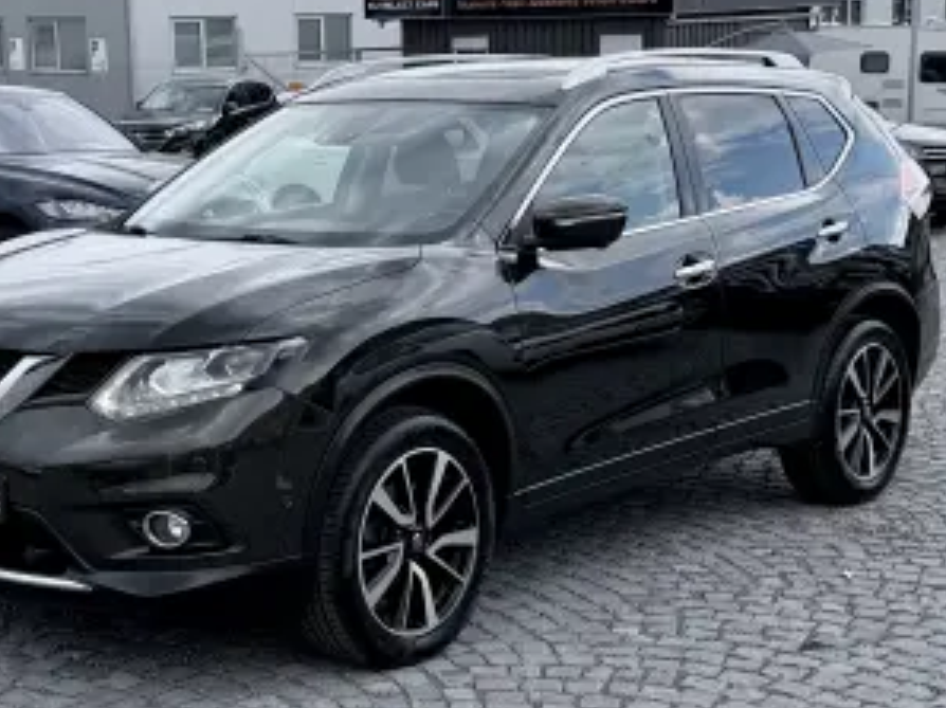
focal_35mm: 29
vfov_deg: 48.2
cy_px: 359
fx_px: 792
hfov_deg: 61.3
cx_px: 390
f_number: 1.78
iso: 100
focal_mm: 6.76
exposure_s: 1/3279
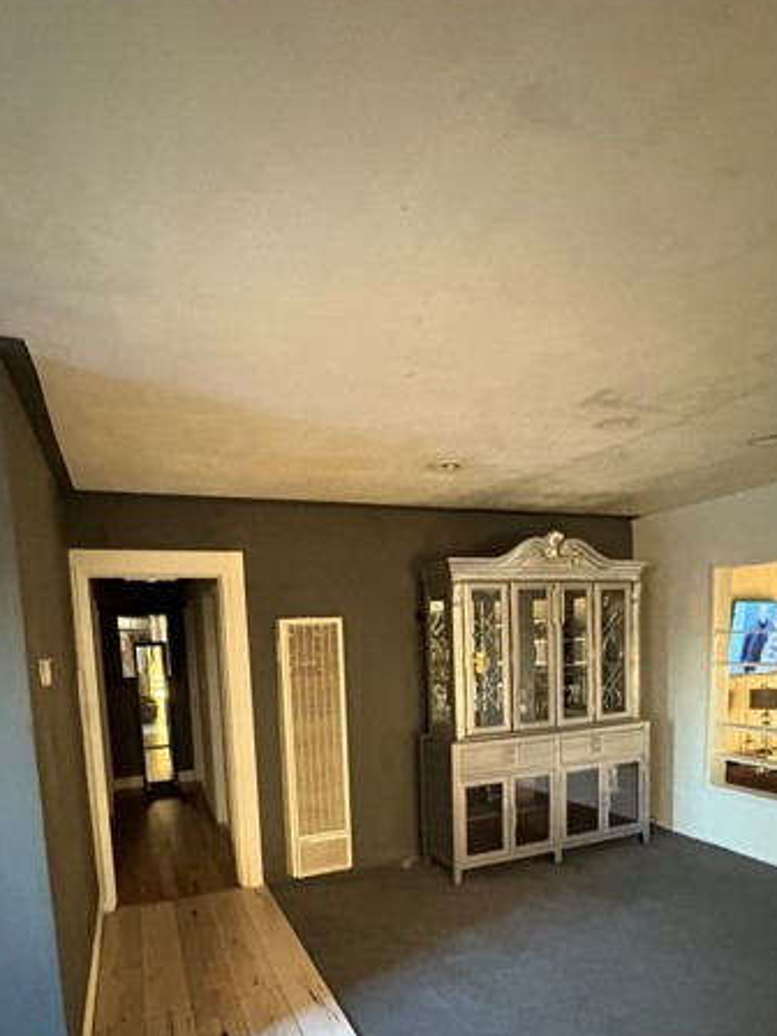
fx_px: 599
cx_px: 363
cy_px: 708
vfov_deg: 78.5
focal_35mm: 20
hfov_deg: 65.9
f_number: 2.2
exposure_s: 1/30
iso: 1250
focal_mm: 2.22
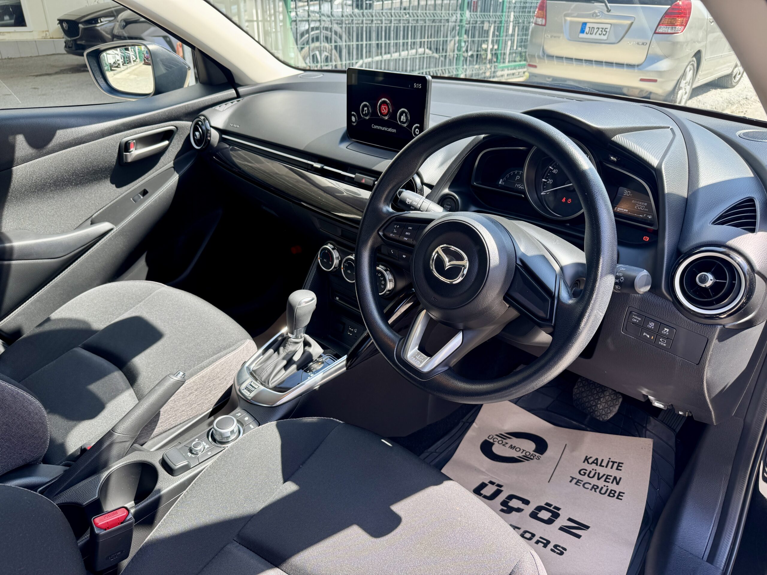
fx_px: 532
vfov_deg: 56.8
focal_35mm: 24
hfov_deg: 71.6
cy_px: 288
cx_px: 384
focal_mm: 6.76
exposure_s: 1/278
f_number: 1.78
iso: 80
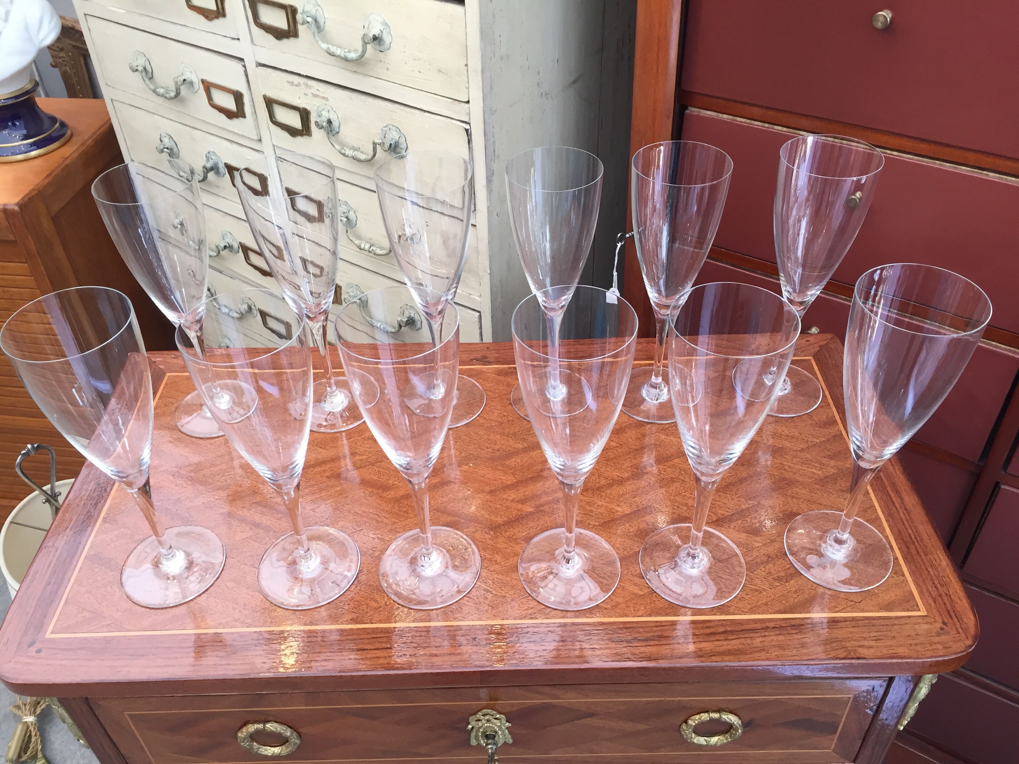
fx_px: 854
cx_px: 510
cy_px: 382
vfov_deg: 48.2
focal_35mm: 29
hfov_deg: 61.7
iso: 40
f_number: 2.2
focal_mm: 4.15
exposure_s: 1/33
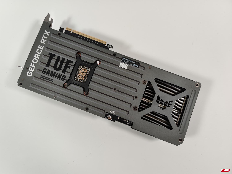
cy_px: 87
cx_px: 116
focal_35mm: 25
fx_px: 168
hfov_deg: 69.4
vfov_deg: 54.9
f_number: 1.85
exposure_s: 1/100
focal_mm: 6.78
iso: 72
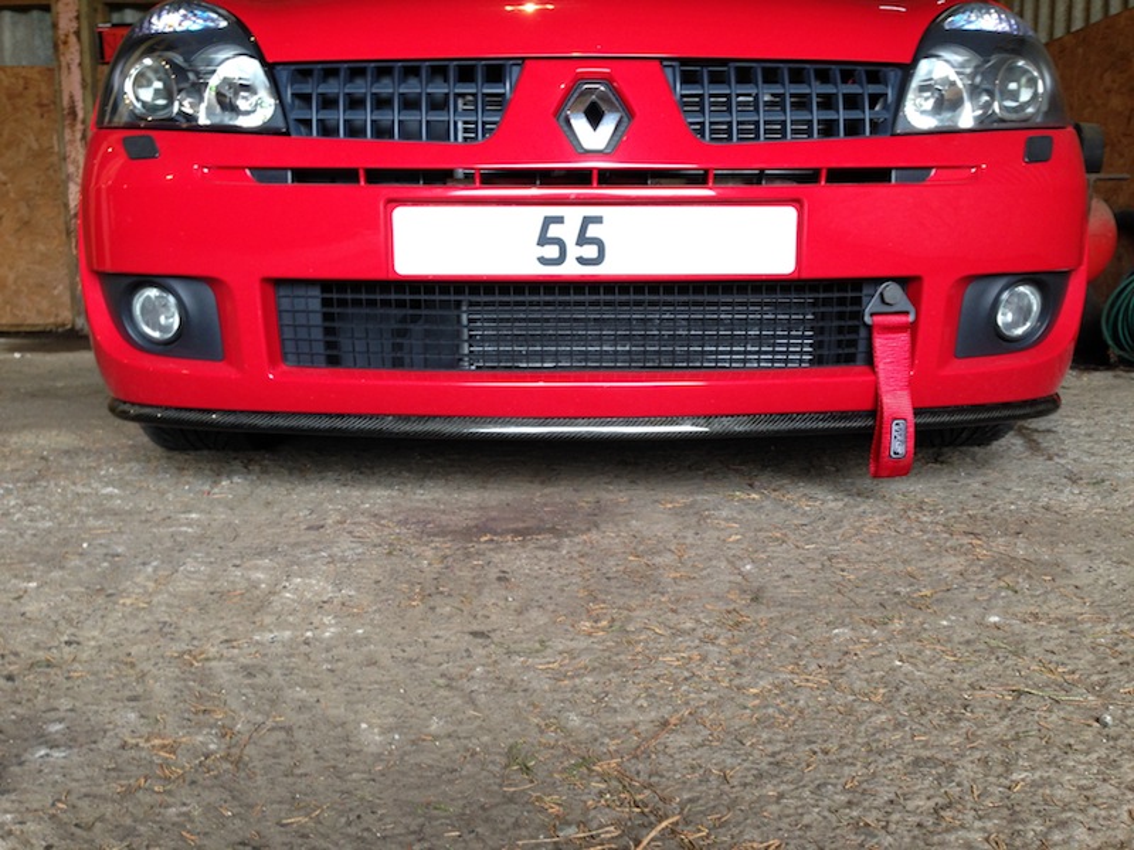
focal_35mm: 33
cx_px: 567
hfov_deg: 55.4
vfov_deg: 42.9
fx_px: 1081
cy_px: 425
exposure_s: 1/20
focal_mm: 4.12
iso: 80
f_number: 2.4
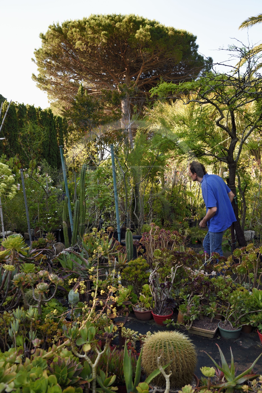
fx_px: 372
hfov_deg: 38.8
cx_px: 131
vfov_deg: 55.8
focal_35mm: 34
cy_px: 196
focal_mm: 34
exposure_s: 1/125
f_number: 6.3
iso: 200
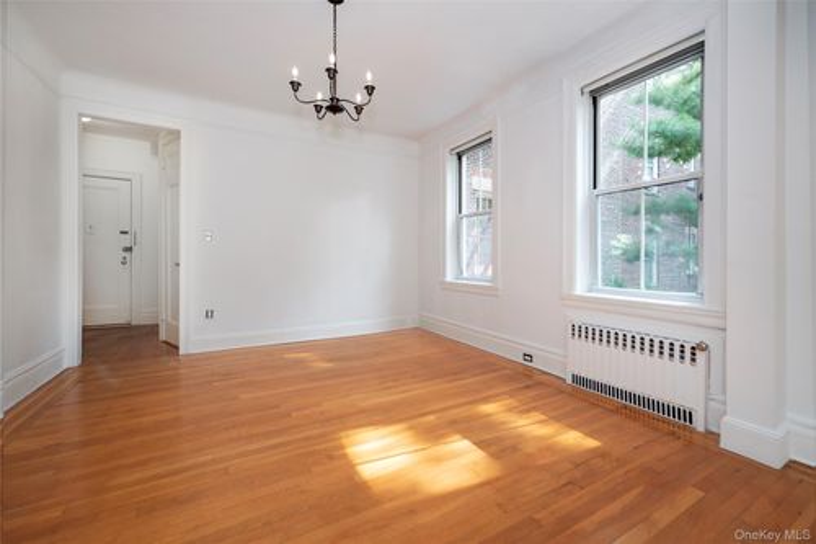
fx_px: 340
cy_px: 272
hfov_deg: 100.4
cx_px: 408
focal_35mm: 15
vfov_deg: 77.3
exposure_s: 1/20
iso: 320
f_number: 8
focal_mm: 15
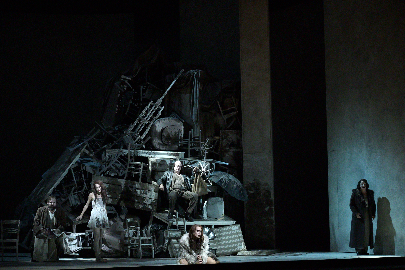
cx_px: 202
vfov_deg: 19.5
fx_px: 787
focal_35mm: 70
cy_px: 135
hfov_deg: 28.8
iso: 1600
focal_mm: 70
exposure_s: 1/125
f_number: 3.5
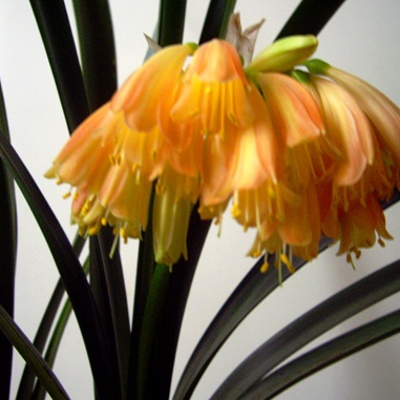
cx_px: 229
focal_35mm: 46
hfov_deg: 36.7
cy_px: 199
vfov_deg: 36.8
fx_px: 601
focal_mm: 7.9
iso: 200
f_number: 2.8
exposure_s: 1/20
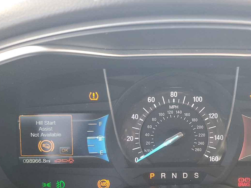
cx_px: 163
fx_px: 290
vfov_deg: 35.2
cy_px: 140
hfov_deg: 46.2
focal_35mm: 40
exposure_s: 1/120
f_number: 1.5
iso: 94
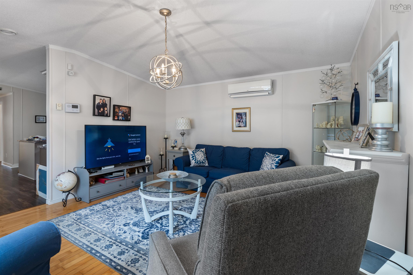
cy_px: 138
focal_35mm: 16
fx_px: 184
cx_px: 206
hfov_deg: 96.7
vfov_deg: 73.7
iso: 400
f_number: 8
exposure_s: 1/2.5
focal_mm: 16
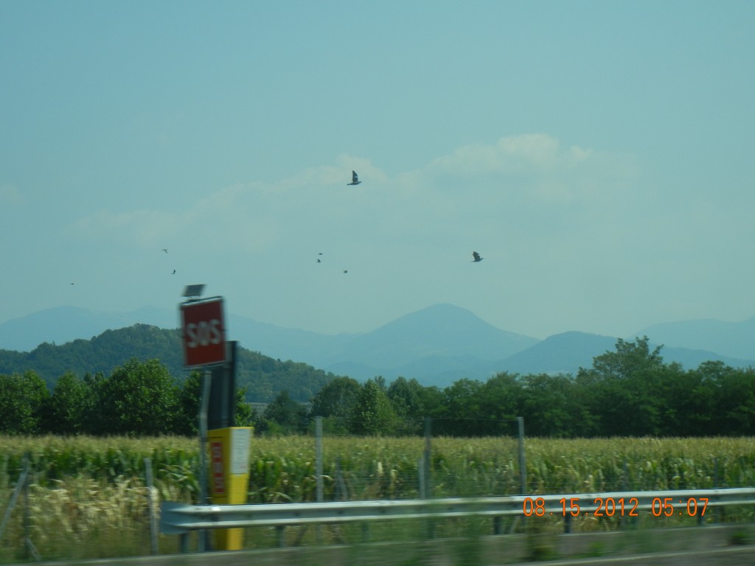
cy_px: 283
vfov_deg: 14.5
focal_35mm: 102
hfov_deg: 19.3
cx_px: 378
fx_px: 2225
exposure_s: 1/288
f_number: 9
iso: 160
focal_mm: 18.3
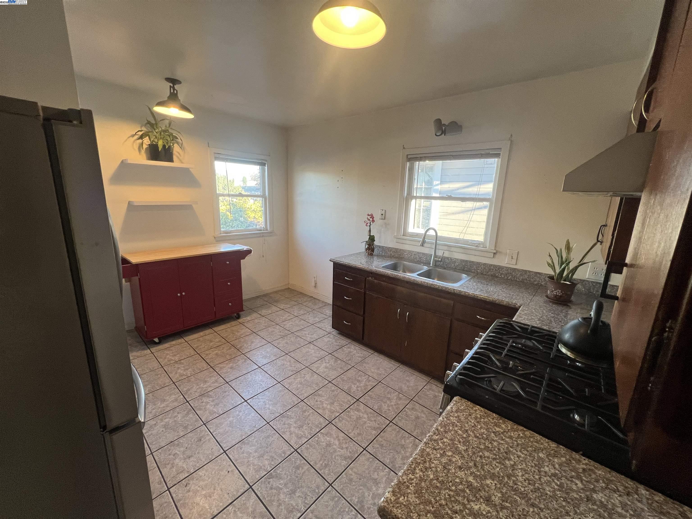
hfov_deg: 106.2
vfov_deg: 89.9
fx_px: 260
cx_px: 346
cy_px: 260
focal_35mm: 13
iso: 160
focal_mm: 1.57
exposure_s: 1/120
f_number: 1.8
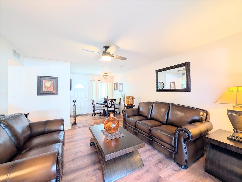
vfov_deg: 94.6
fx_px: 84
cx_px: 121
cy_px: 91
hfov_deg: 110.5
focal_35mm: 12
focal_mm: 2.02
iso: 156
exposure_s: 1/120
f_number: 1.7
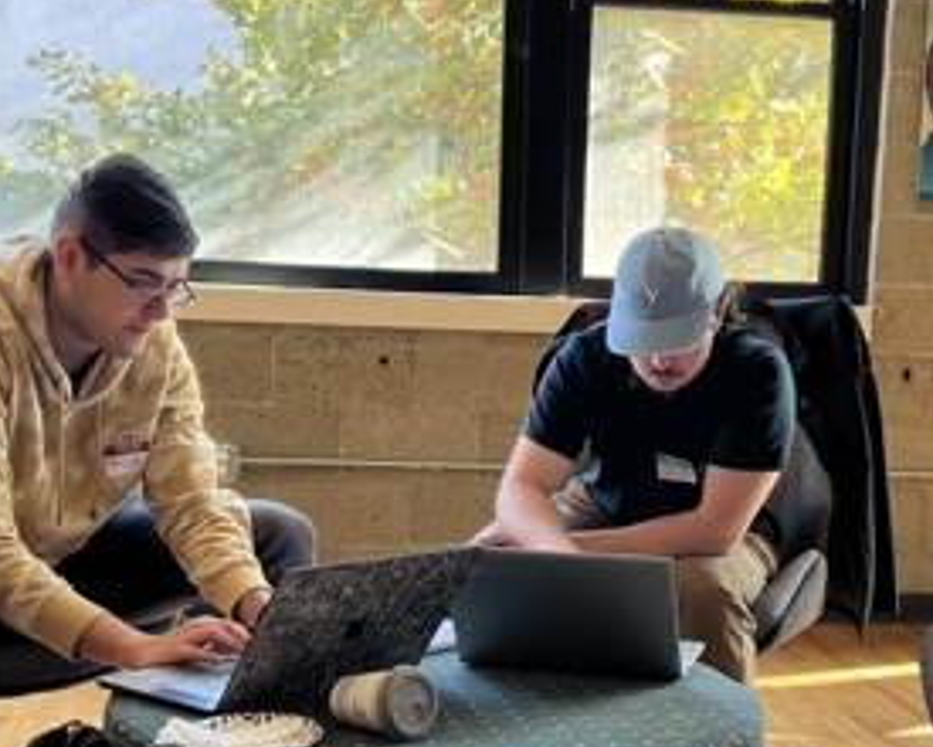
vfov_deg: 25.6
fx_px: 1629
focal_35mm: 59
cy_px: 526
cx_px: 556
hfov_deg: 31.9
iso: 64
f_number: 1.5
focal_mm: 5.7
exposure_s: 1/121
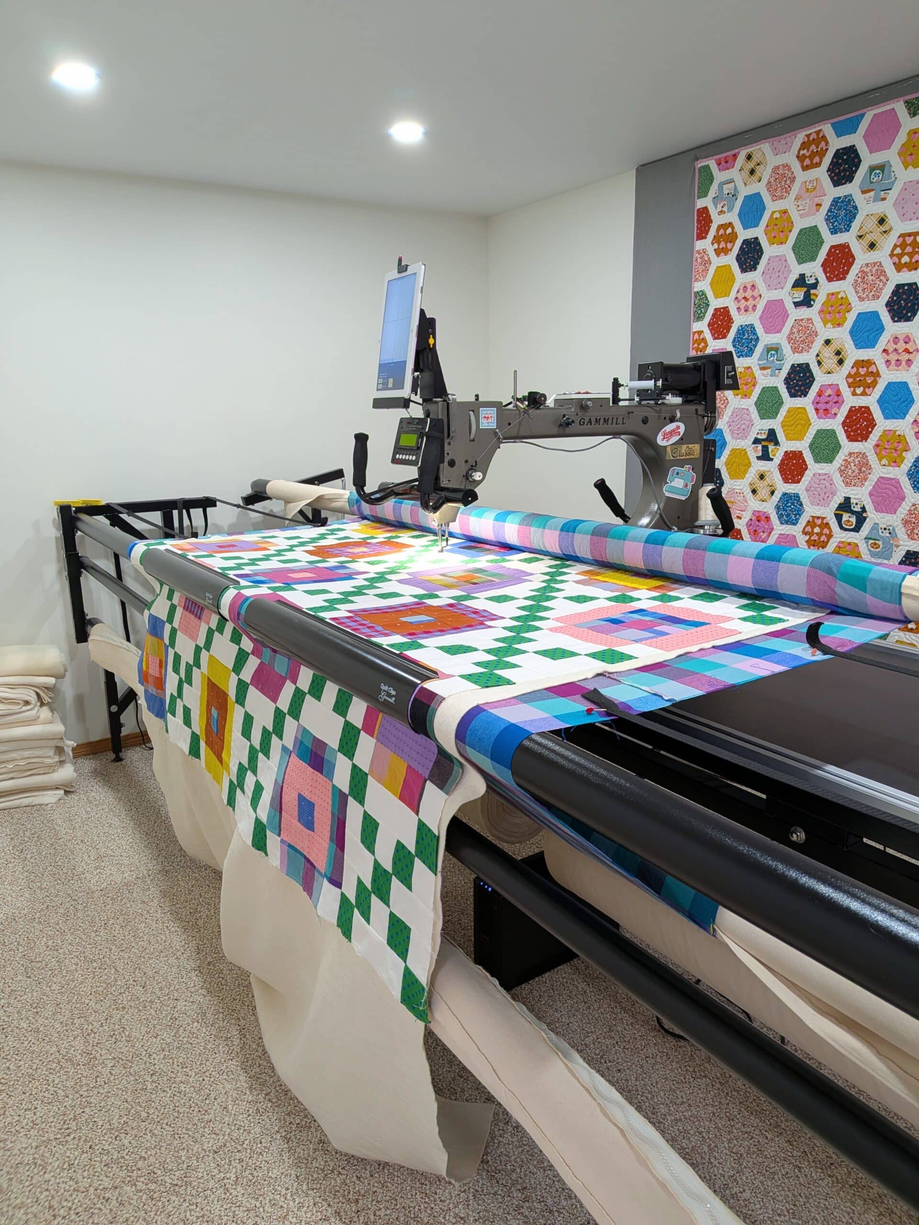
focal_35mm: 24
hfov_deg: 56.8
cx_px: 460
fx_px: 850
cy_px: 612
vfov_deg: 71.6
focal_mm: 4.53
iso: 75
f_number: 1.7
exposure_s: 1/30
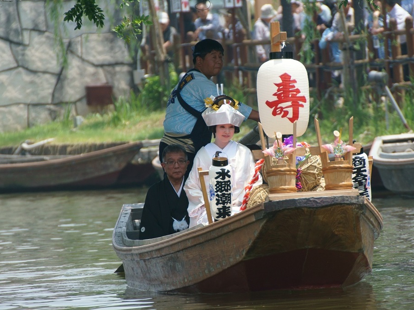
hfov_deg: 3.0
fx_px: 7796
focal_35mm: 652
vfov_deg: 2.3
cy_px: 155
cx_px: 223
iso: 320
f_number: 8
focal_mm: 400
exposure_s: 1/500
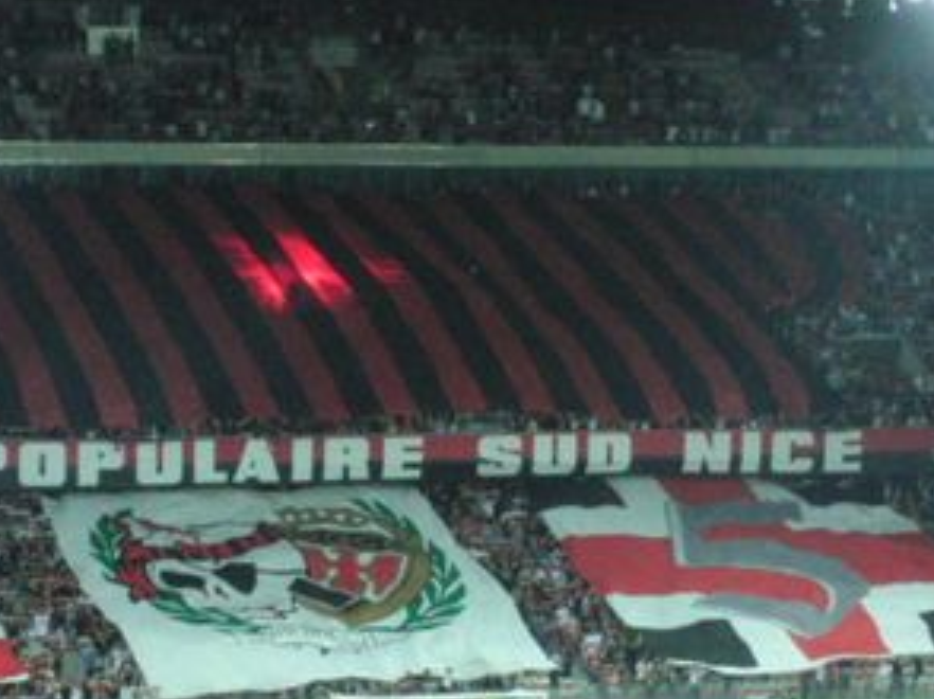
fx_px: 4341
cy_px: 497
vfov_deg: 9.2
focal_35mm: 161
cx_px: 273
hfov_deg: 12.3
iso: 800
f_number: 4.1
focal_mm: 14.35
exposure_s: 1/160
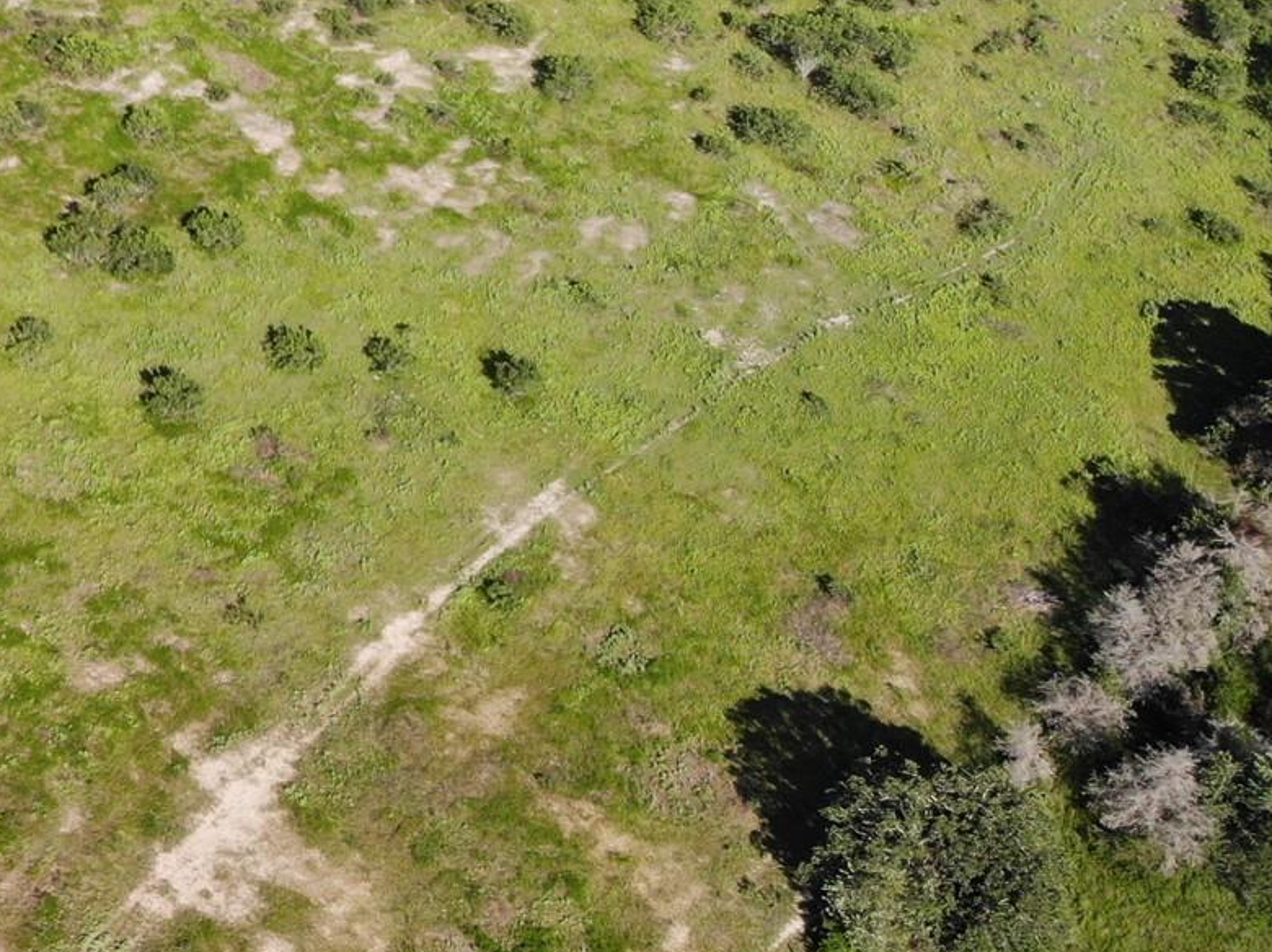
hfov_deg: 26.4
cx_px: -359
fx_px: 2314
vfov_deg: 23.1
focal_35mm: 63
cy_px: 295
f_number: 2.8
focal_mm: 4.5
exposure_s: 1/141
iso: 118
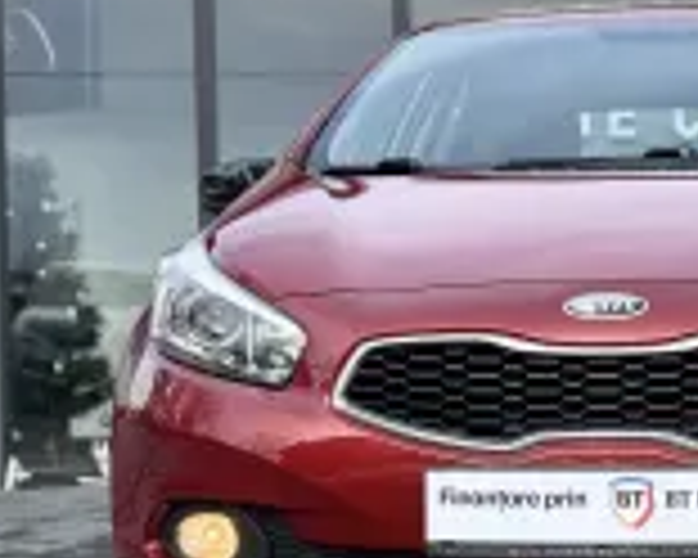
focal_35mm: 109
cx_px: 671
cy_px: 356
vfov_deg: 14.1
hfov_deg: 17.3
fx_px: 2252
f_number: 1.78
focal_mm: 6.76
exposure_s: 1/1427
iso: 64
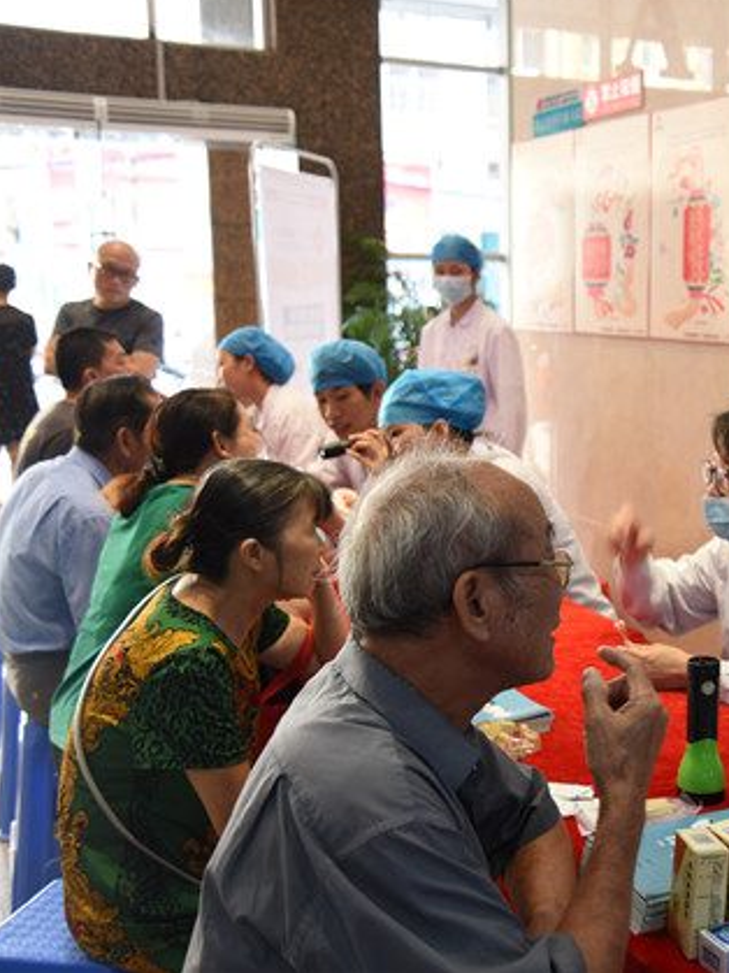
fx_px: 1320
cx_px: 611
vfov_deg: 40.4
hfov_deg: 29.9
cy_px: 480
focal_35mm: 47
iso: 450
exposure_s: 1/30
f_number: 4
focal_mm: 32
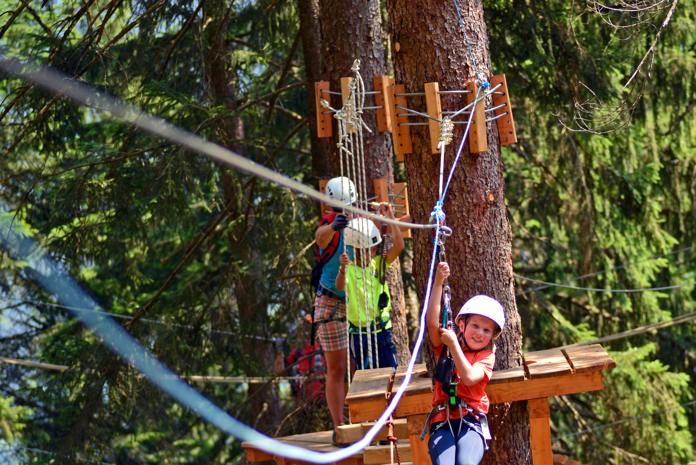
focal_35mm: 146
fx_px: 2824
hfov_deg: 14.0
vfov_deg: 9.4
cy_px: 354
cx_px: 398
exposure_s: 1/500
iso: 125
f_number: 3.2
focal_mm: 90
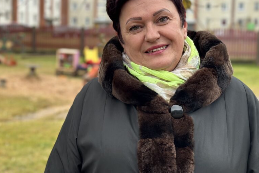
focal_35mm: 67
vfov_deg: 20.3
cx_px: 105
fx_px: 482
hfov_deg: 30.0
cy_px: 71
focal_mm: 6.86
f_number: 1.78
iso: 80
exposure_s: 1/654
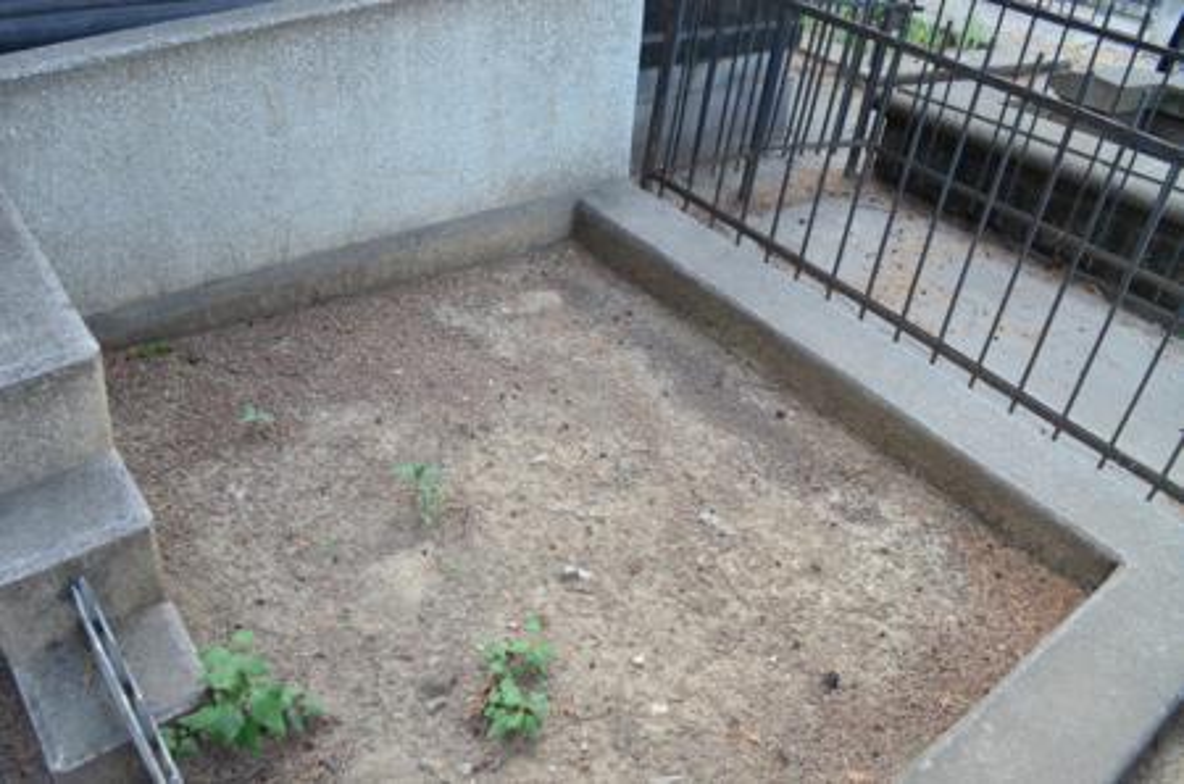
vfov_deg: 47.7
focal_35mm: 27
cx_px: 592
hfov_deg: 67.5
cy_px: 392
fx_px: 886
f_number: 5.6
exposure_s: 1/40
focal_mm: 18
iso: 800
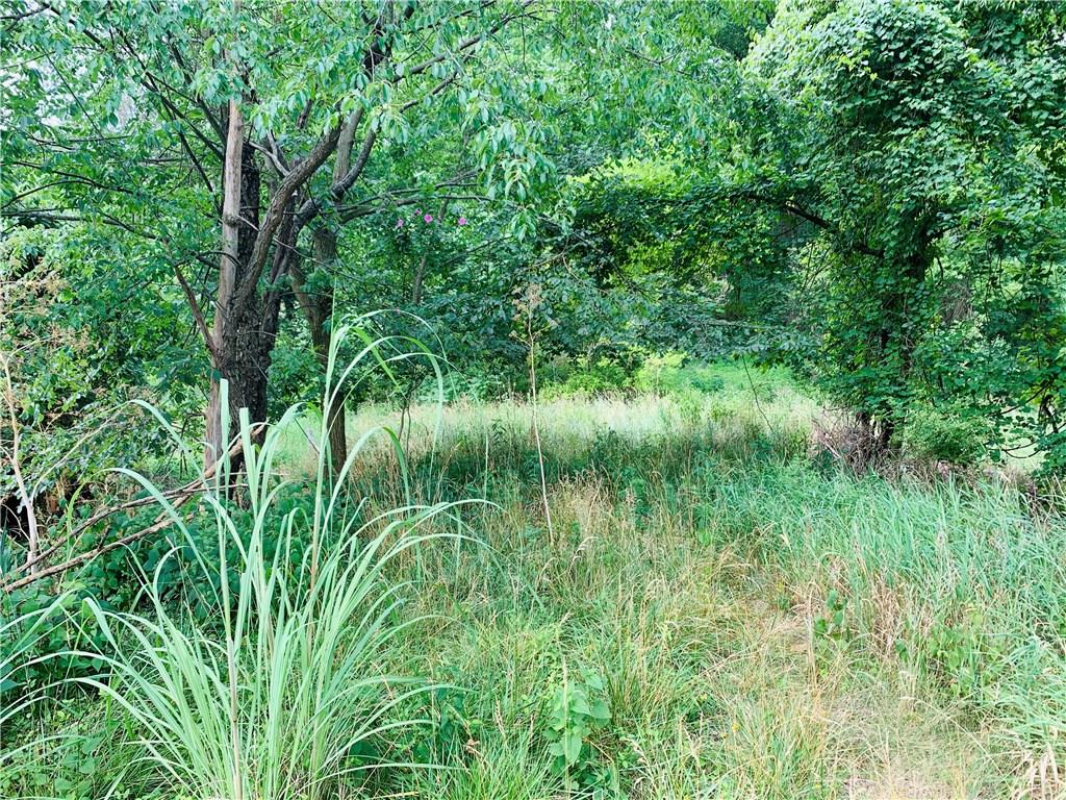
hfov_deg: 67.3
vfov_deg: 53.1
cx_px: 533
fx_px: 801
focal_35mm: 26
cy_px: 400
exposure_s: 1/123
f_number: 1.8
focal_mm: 4.25
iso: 25
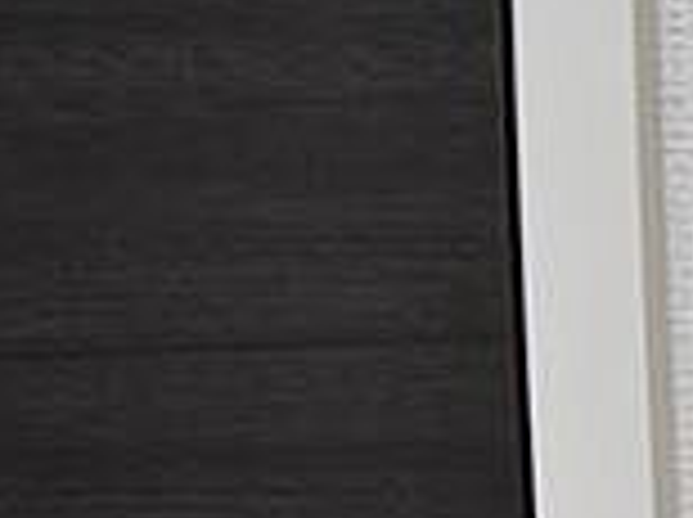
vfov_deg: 21.3
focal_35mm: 57
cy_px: 793
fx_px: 1139
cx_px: 1314
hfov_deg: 20.5
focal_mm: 9.5
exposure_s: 1/15
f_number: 4.8
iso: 1100
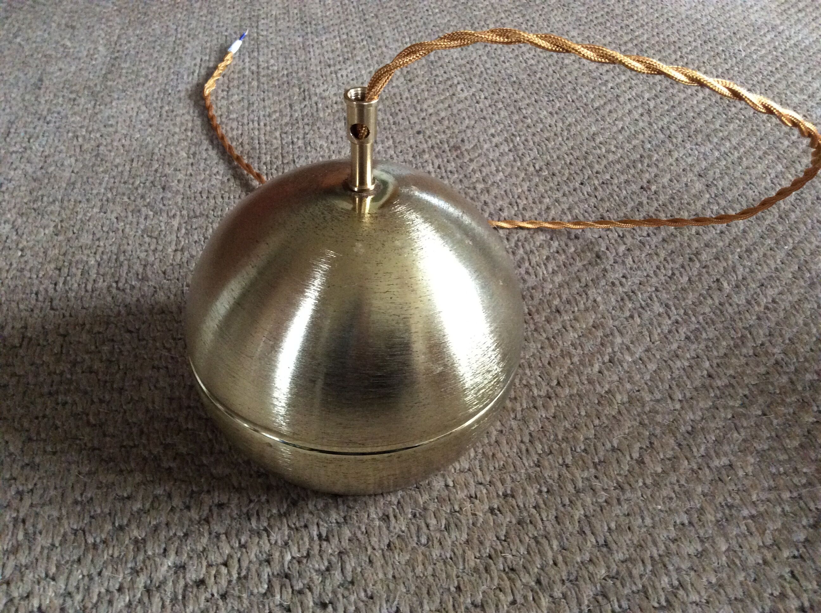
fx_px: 758
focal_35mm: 32
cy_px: 306
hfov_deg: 56.9
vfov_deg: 44.1
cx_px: 410
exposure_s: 1/17
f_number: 2.4
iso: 320
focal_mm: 3.3
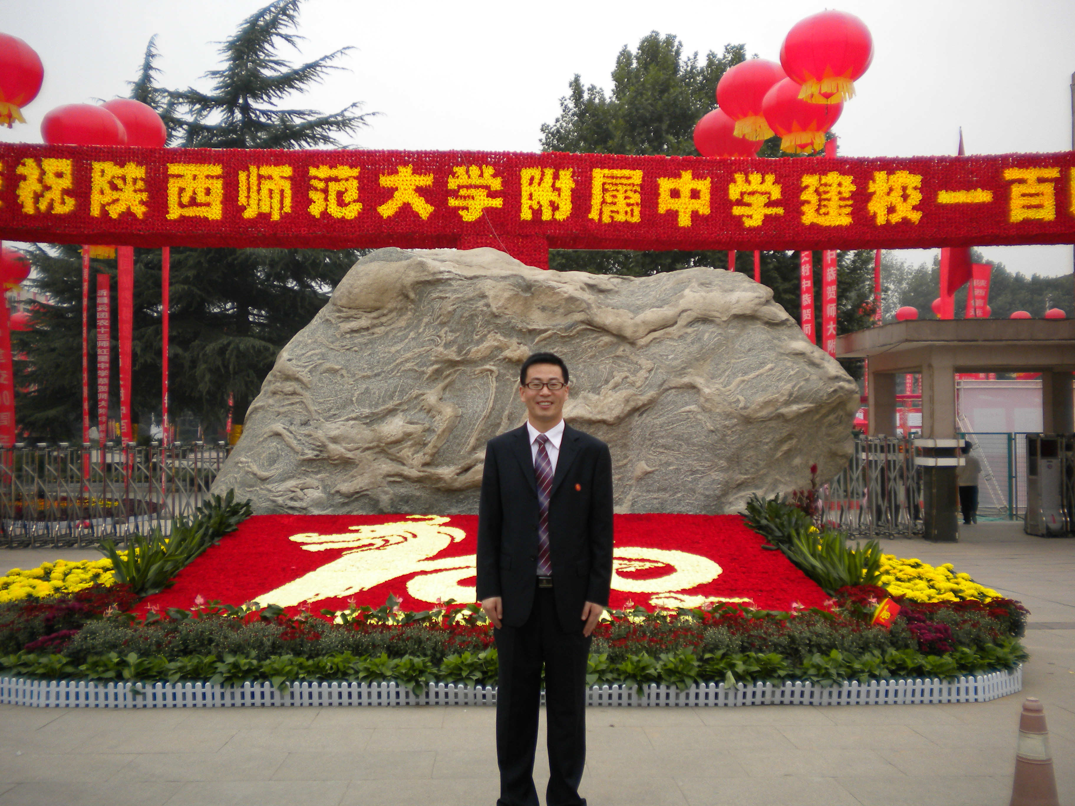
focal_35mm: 35
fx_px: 1087
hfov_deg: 52.6
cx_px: 538
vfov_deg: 40.7
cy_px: 403
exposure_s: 1/267
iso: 80
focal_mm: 6.3
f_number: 3.1
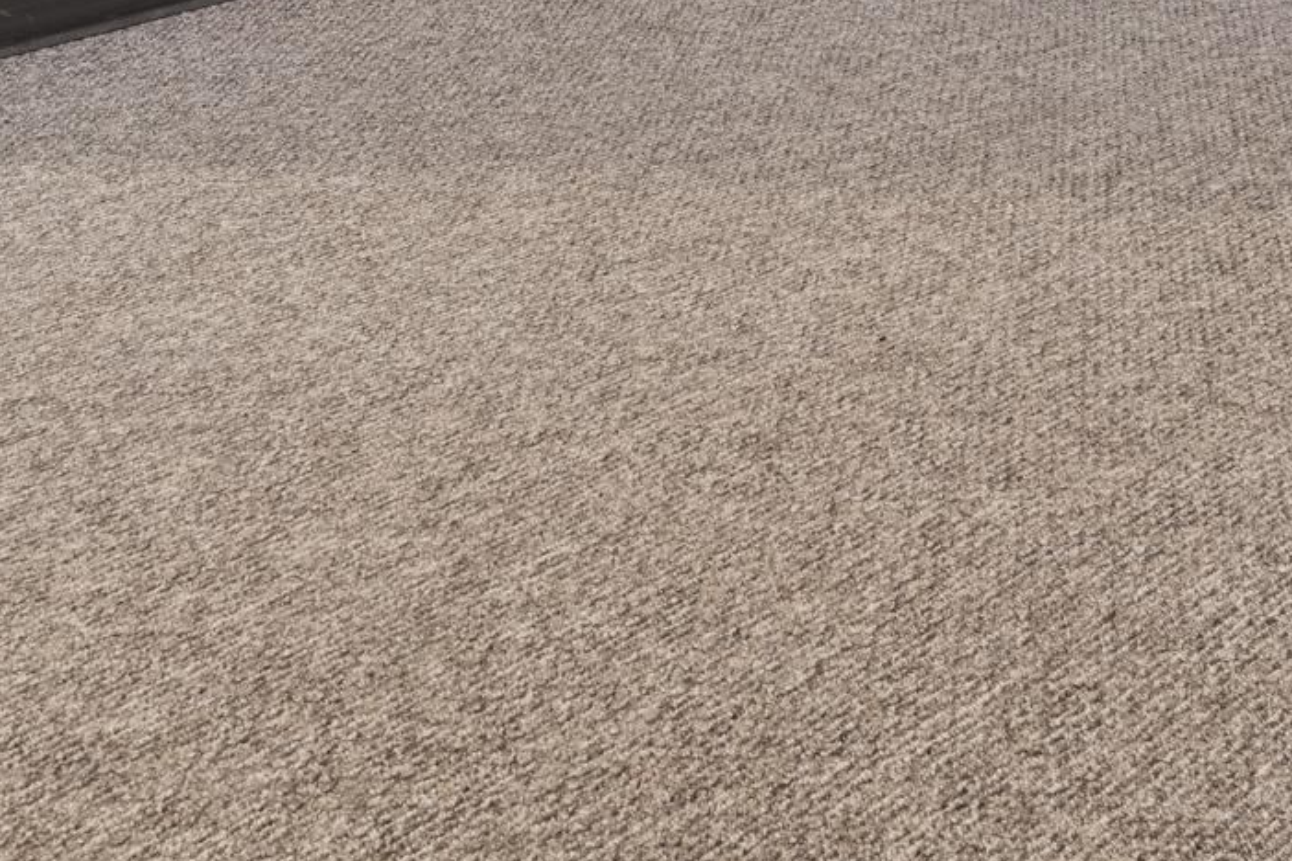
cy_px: -628
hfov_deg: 33.9
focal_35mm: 57
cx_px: 1045
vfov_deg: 19.0
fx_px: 2046
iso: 400
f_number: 9
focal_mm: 16
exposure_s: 1.6
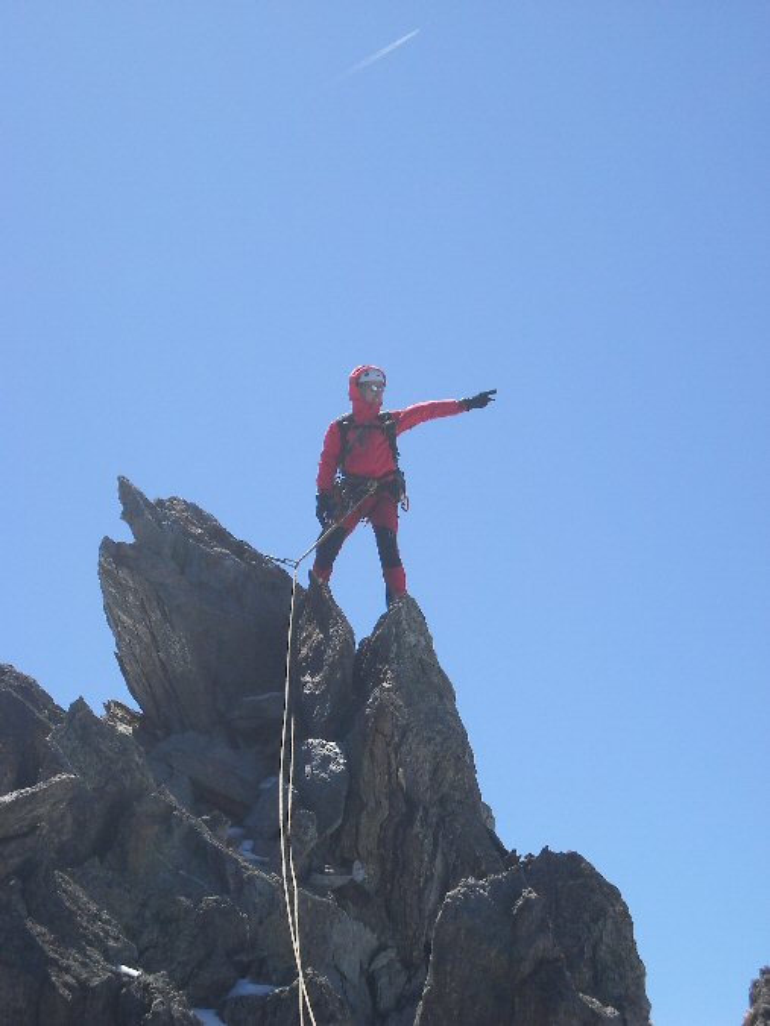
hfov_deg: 14.1
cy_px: 513
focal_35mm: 105
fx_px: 3114
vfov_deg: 18.7
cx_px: 385
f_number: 9.3
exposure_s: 1/161
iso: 64
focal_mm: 17.1
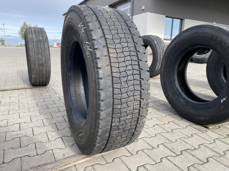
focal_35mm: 26
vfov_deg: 53.1
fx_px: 172
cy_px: 86
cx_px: 114
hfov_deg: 67.3
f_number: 1.8
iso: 32
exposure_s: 1/702
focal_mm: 4.25
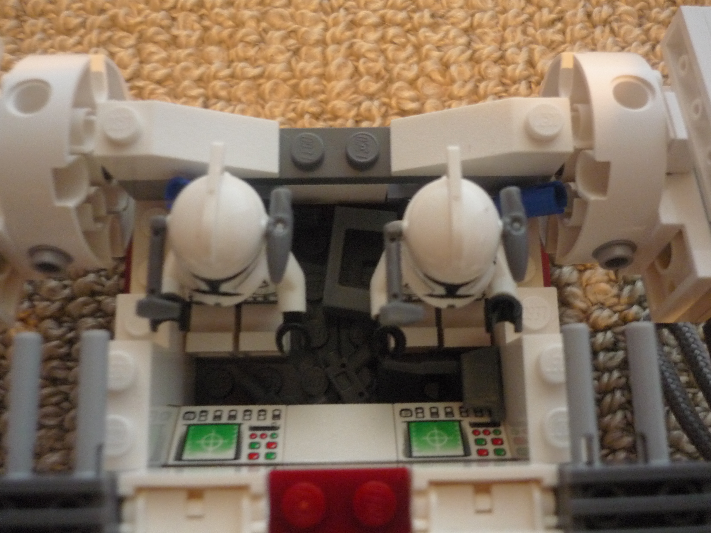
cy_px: 266
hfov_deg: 55.4
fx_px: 678
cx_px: 356
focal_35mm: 33
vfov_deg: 42.9
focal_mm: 5.5
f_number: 2.8
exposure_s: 1/10
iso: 400
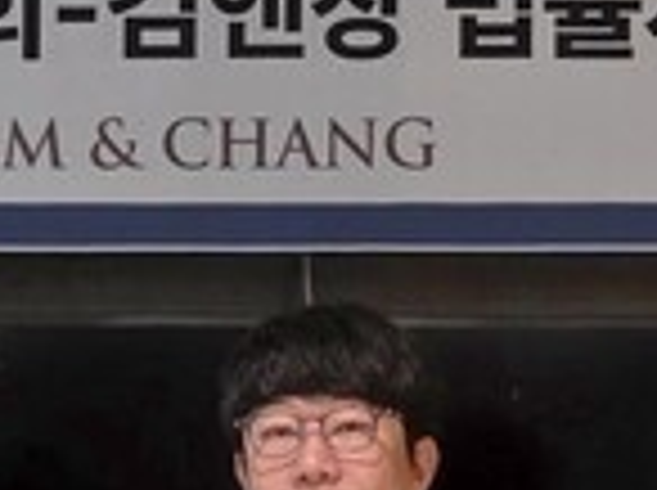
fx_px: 5381
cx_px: 144
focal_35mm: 284
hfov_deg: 7.0
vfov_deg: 5.2
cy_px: 512
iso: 320
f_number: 2.4
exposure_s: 1/60.2
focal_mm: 7.9
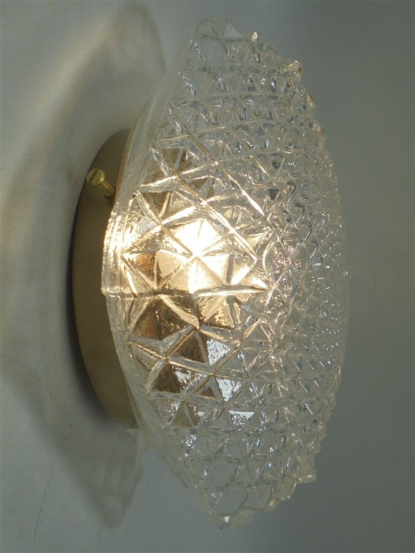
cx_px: 208
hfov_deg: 37.7
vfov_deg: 49.0
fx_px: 607
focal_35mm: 38
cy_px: 276
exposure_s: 1/320
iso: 100
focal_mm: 6.9
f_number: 4.2
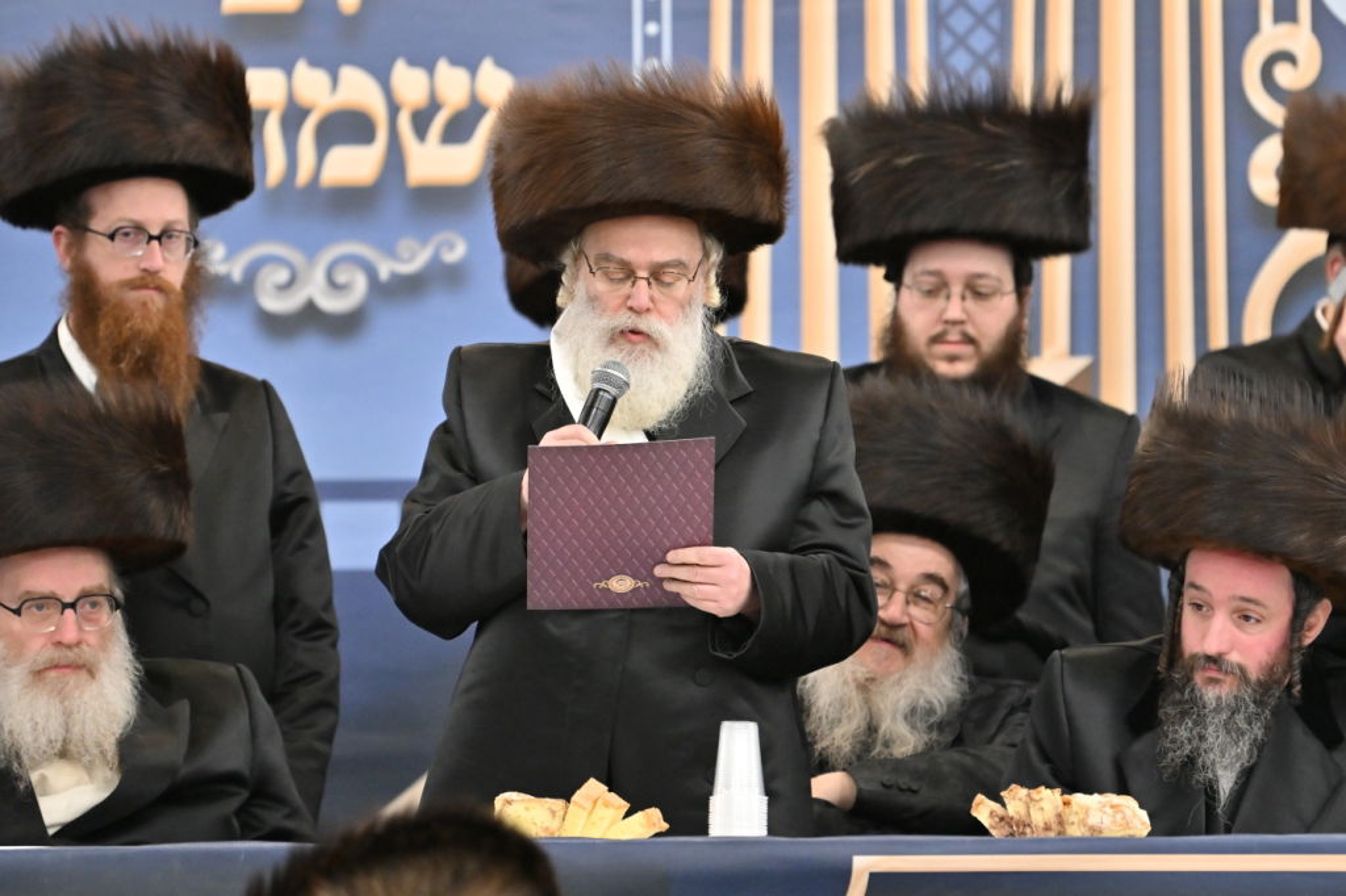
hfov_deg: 6.9
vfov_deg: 4.6
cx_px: 673
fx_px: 11212
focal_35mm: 300
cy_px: 448
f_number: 2.8
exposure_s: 1/400
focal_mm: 200
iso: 1600
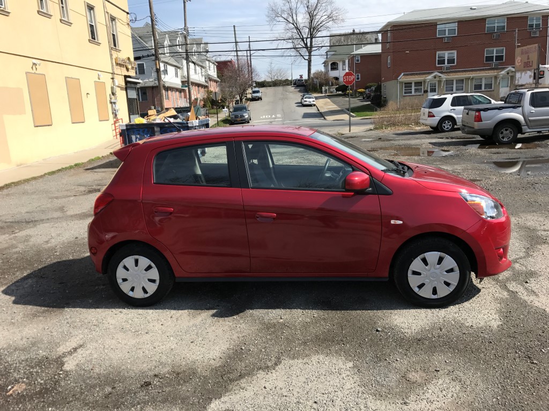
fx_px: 444
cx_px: 274
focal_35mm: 28
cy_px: 206
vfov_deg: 49.7
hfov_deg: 63.4
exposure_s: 1/1880
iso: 20
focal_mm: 3.99
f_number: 1.8
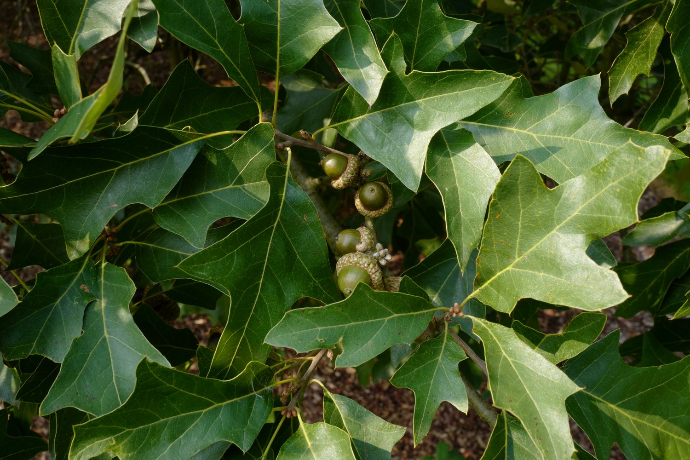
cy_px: 230
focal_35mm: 28
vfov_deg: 46.4
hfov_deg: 65.5
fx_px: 537
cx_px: 345
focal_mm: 28
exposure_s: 1/60
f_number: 16
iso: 400
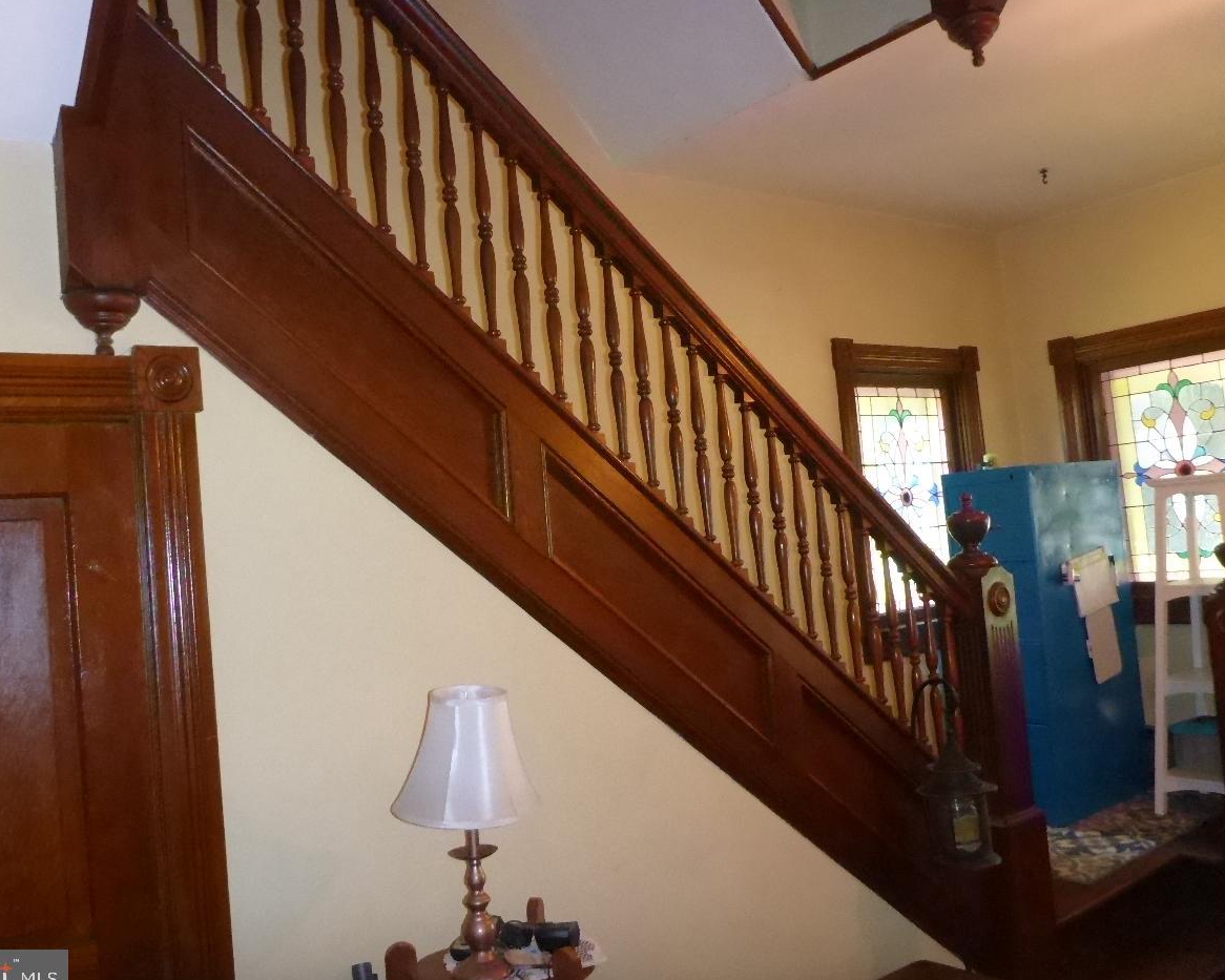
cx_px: 577
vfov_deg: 48.5
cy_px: 499
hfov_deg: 58.7
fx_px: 1088
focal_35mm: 30
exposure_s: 1/60
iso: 800
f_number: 3.3
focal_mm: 4.9
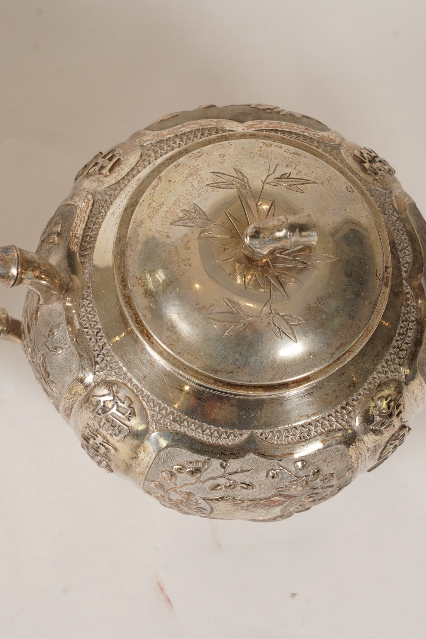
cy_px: 320
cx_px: 246
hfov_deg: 8.7
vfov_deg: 13.0
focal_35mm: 158
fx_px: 2805
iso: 500
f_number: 11
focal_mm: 105
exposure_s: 1/125
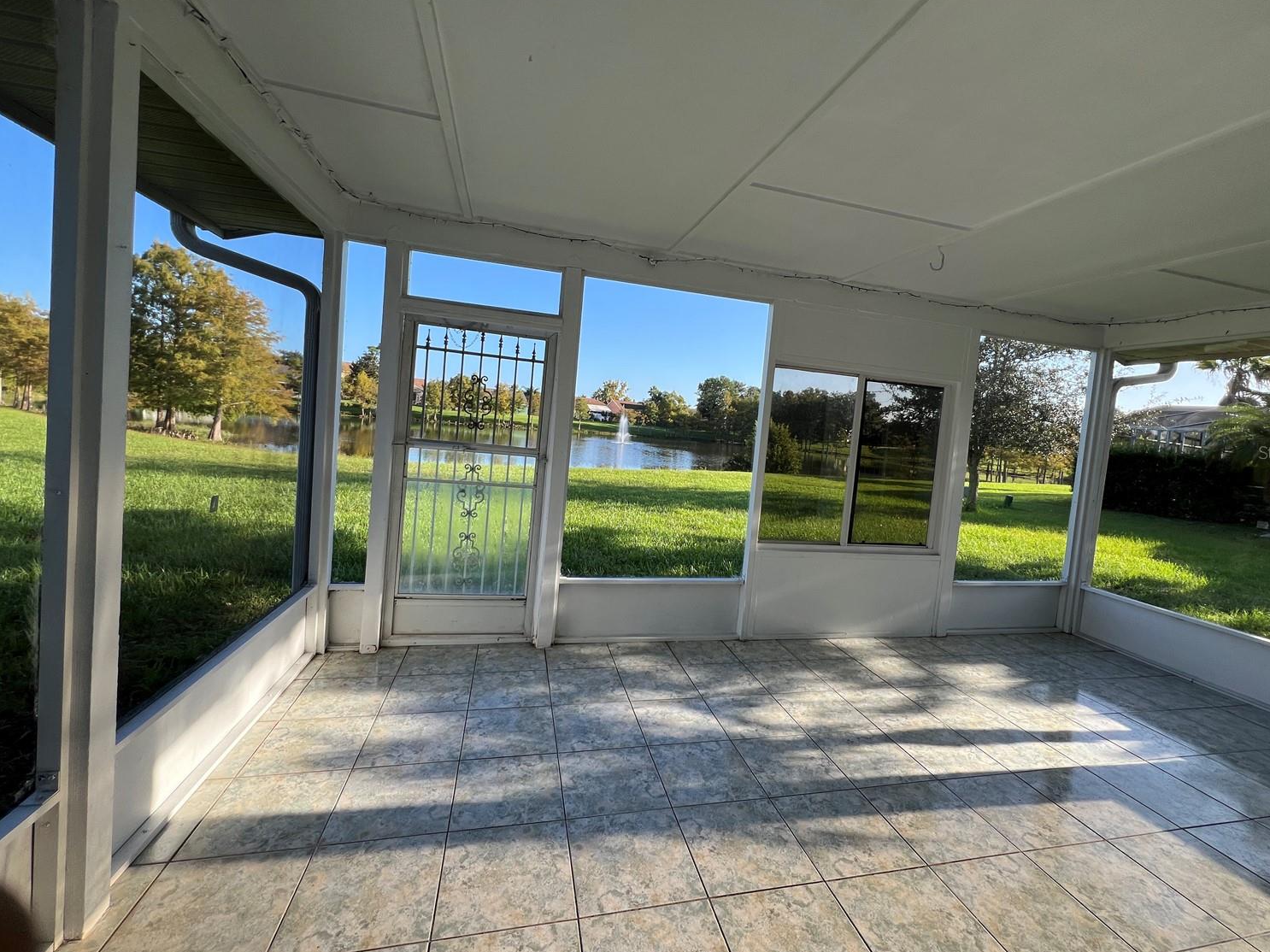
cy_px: 452
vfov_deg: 85.6
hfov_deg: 102.0
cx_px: 656
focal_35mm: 14
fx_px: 514
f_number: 1.8
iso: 32
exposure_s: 1/334
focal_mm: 1.57
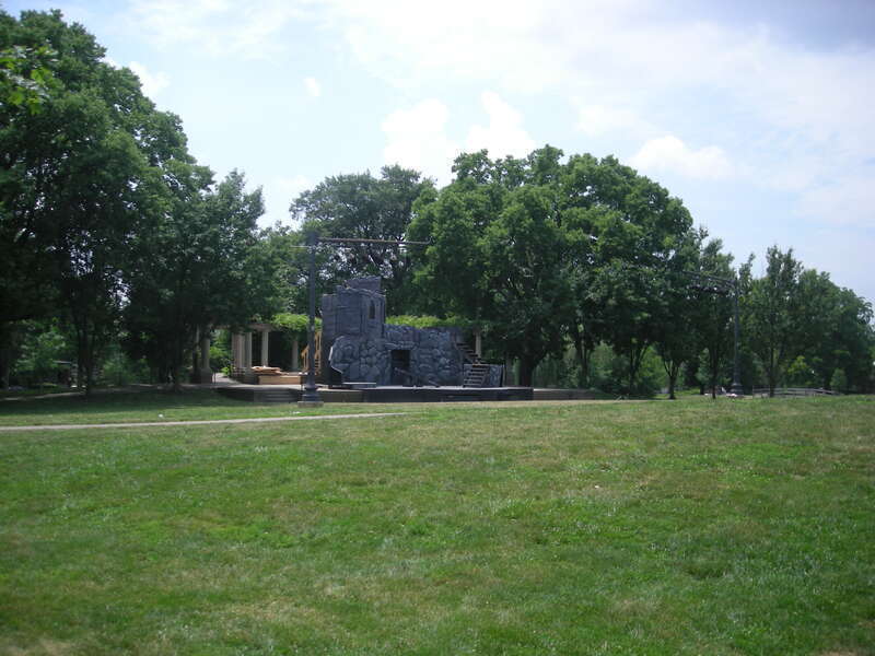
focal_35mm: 35
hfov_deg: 52.6
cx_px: 438
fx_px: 885
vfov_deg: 40.7
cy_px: 328
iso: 50
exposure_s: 1/176
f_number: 5.7
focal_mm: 5.7
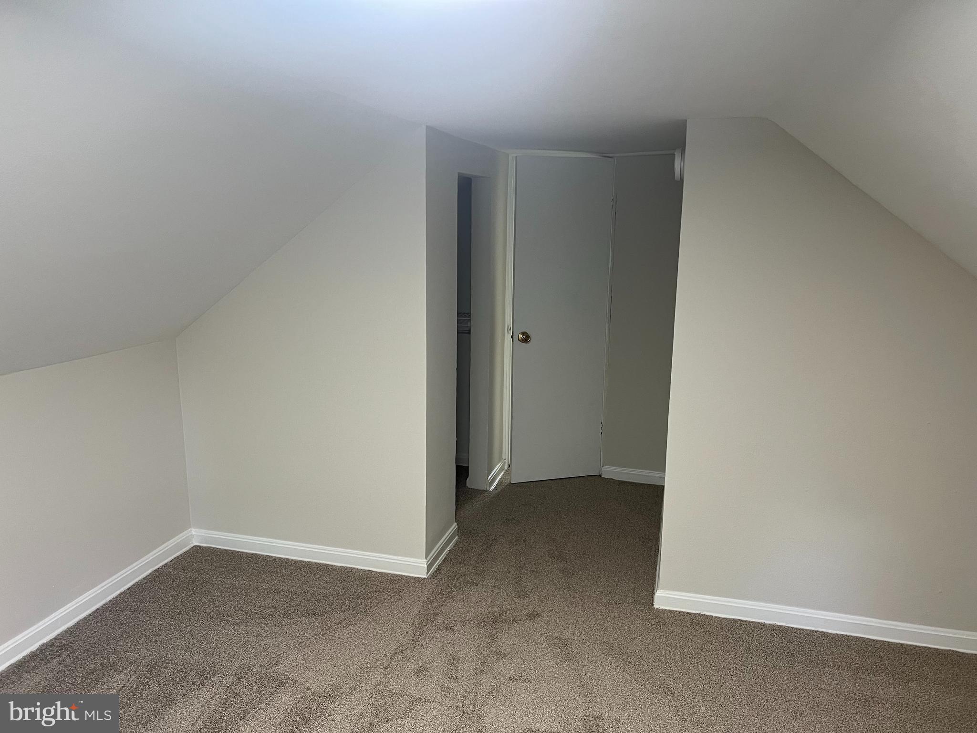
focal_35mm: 26
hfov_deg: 67.3
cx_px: 488
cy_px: 366
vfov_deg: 53.1
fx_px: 734
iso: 100
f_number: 1.5
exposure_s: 1/60
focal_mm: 5.7
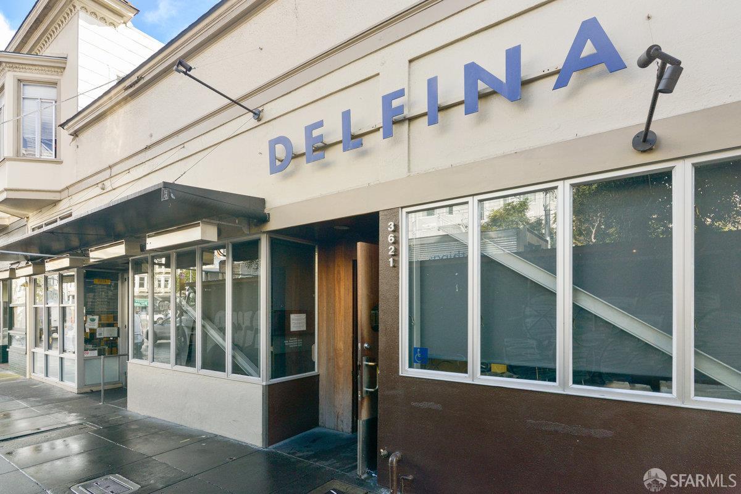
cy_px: 247
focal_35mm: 17
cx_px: 370
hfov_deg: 93.3
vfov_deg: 70.4
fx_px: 350
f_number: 10
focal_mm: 17
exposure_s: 1/200
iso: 400
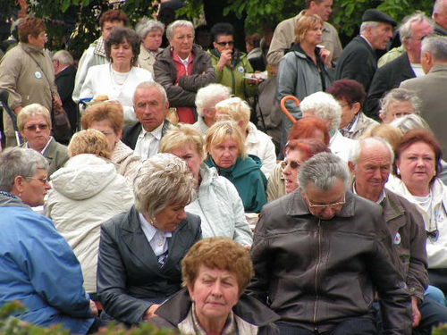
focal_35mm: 194
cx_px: 224
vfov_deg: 7.7
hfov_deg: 10.2
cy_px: 168
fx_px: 2505
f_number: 3.4
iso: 64
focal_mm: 32.4
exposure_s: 1/400
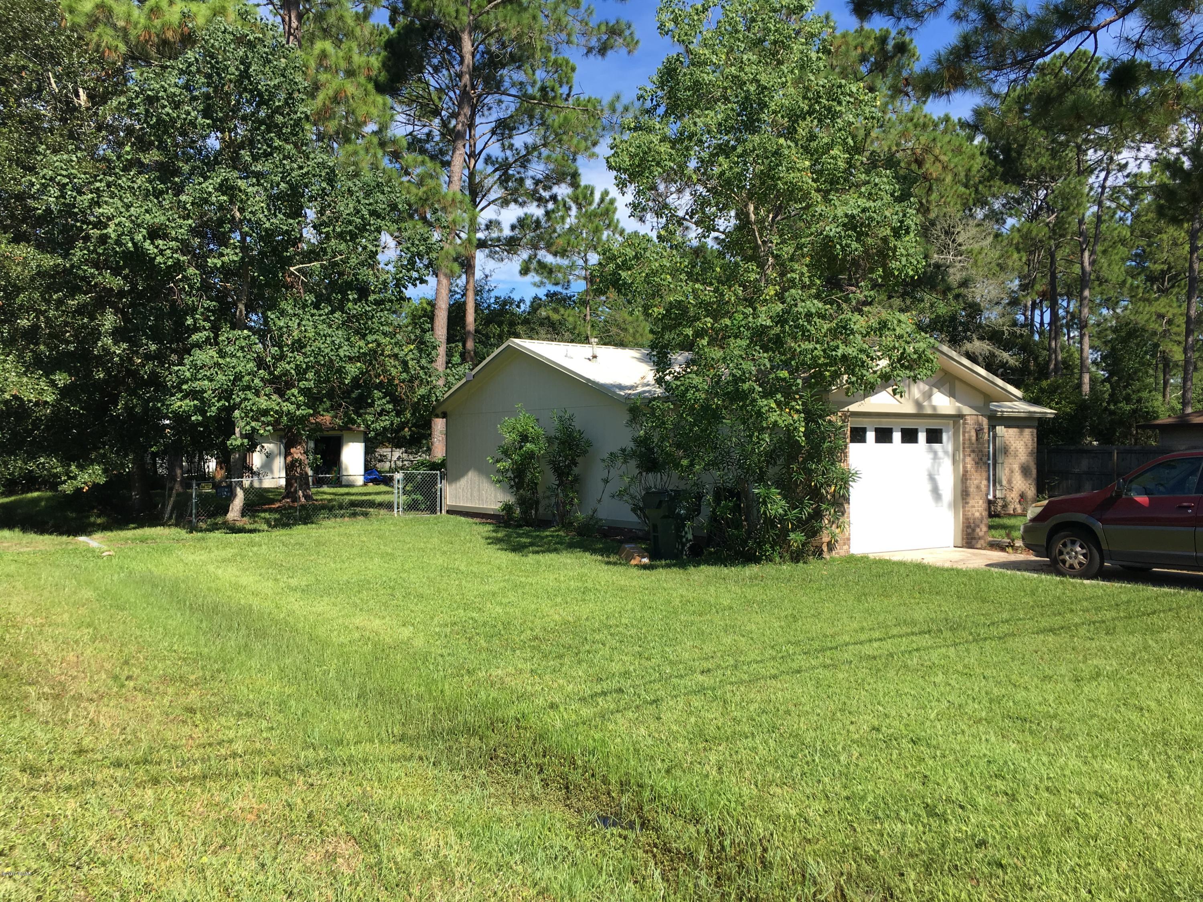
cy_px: 451
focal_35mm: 29
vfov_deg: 48.2
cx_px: 602
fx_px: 1008
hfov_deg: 61.7
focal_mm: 4.15
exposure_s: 1/836
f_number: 2.2
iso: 25
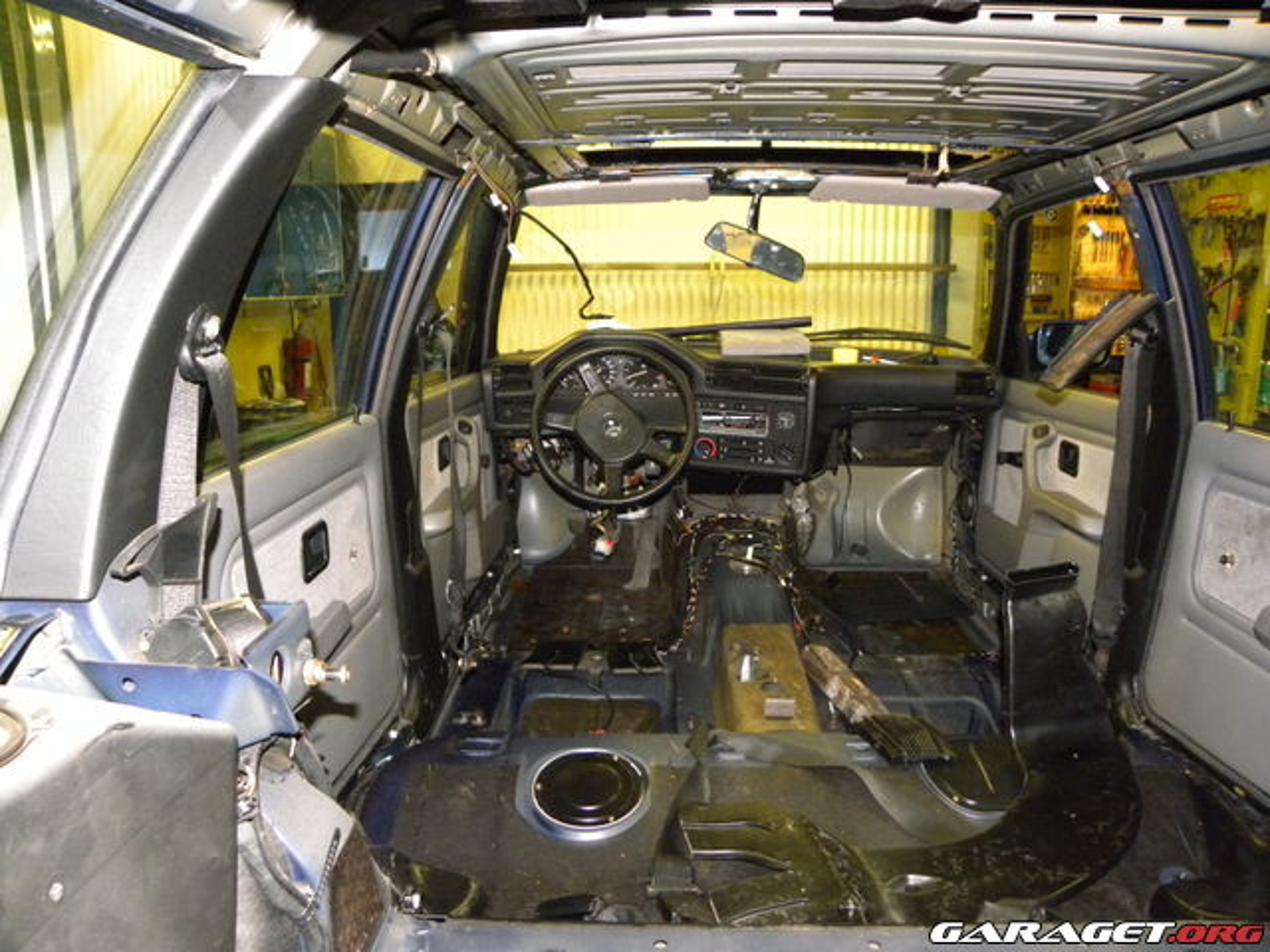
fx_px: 954
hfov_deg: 67.3
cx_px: 635
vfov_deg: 53.1
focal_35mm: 26
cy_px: 476
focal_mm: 4.6
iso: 400
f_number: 2.8
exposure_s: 1/30
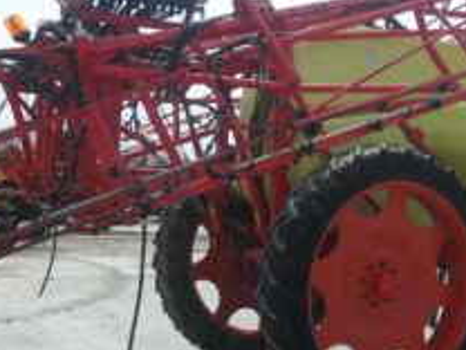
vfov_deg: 28.0
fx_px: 700
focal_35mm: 52
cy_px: 150
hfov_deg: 36.4
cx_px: 311
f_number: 8.9
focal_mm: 4.9
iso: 80
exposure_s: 1/180
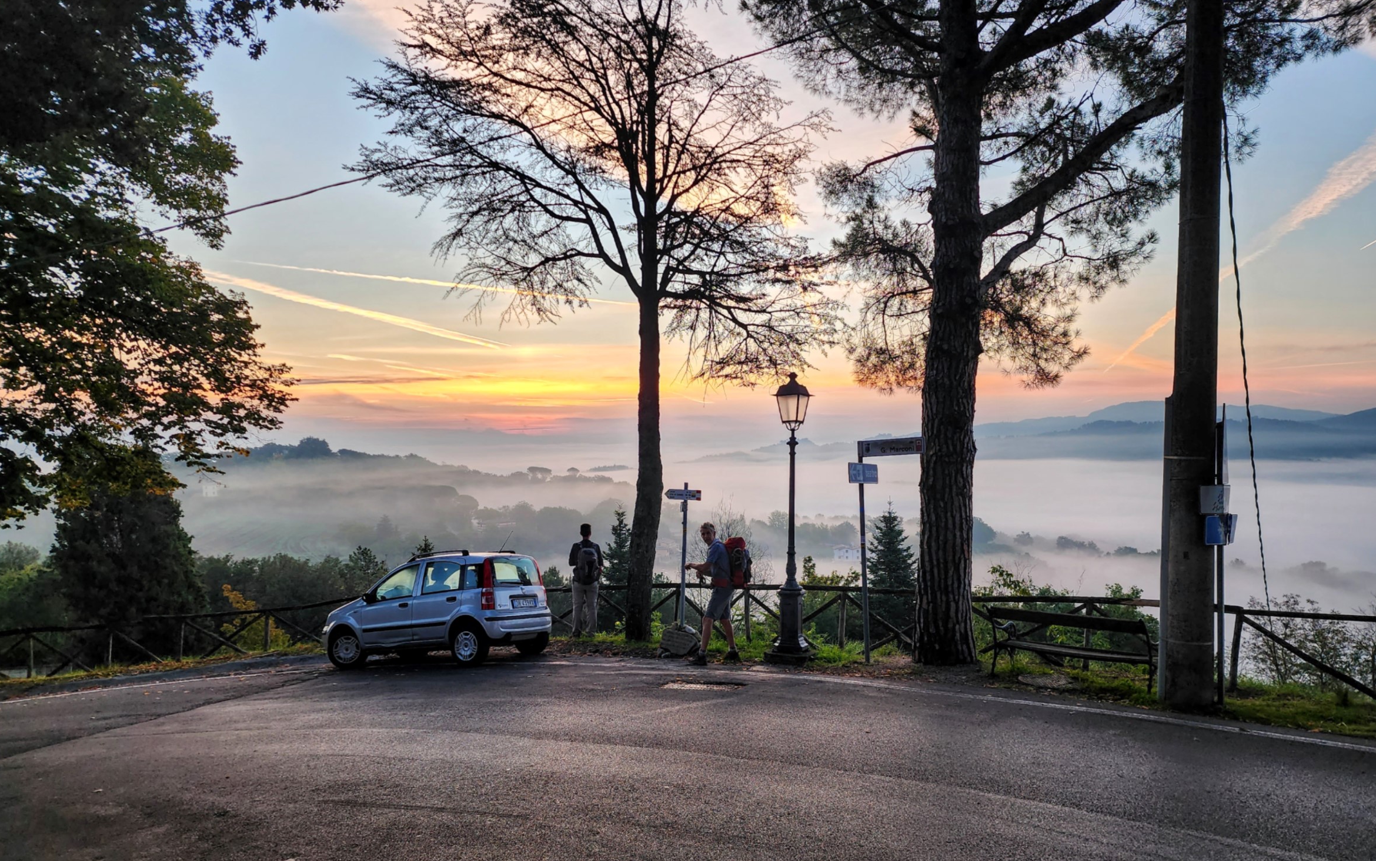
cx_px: 694
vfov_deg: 49.2
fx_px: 938
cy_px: 487
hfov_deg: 72.5
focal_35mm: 25
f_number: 1.8
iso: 64
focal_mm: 6.4
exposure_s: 1/180
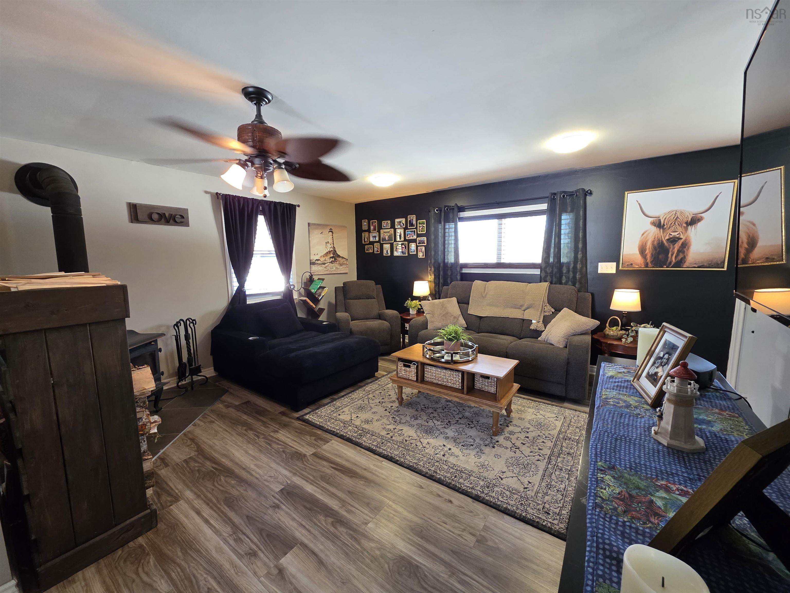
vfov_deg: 89.9
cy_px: 296
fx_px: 297
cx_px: 395
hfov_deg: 106.2
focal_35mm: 13
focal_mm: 2.2
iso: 160
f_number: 1.9
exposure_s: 1/60
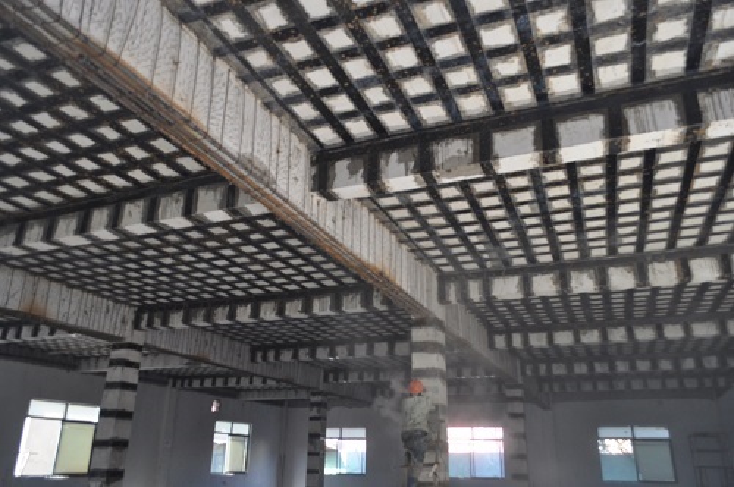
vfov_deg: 47.8
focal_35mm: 27
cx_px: 367
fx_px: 550
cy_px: 244
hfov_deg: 67.4
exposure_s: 1/90
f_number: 4.8
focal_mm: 18
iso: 400
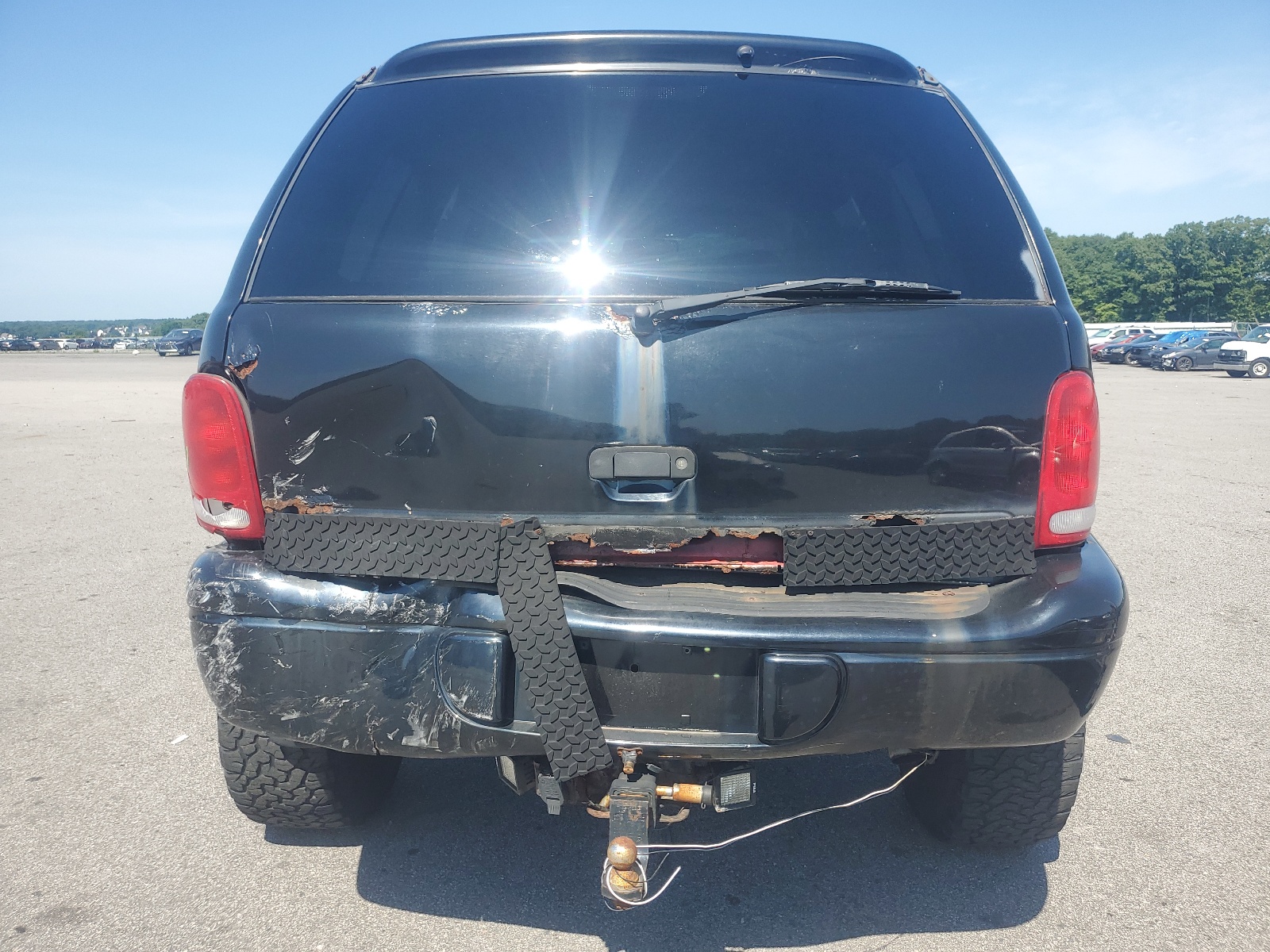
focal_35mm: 26
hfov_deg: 67.3
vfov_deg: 53.1
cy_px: 476
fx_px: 954
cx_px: 635
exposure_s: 1/1429
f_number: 1.5
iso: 50
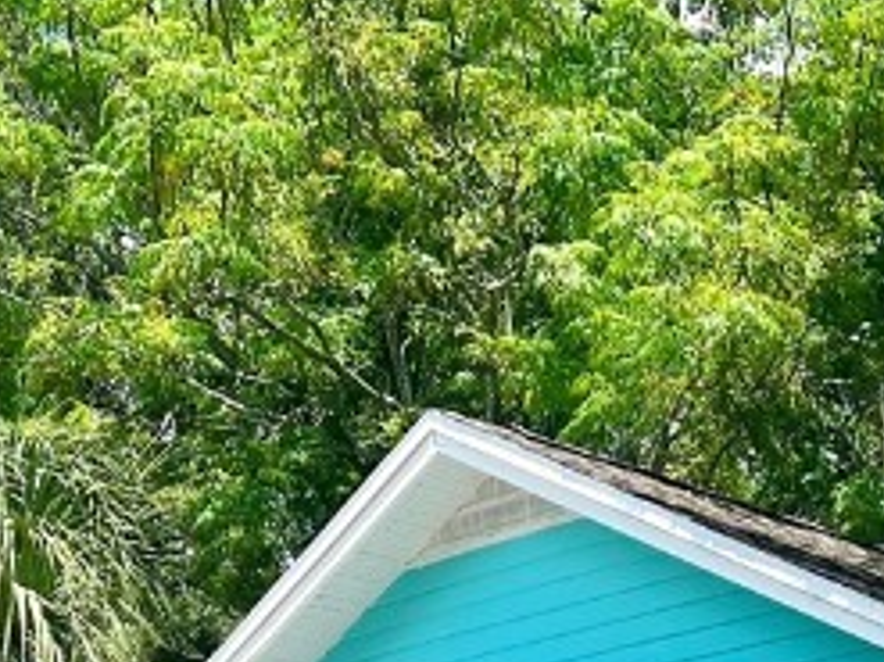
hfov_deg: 18.2
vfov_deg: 12.1
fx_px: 2757
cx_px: 598
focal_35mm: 108
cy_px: 1342
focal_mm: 5.7
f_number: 1.5
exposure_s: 1/3831
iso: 50
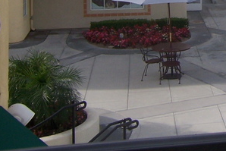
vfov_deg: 12.2
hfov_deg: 17.5
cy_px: -94
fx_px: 666
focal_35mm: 106
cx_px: 328
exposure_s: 1/750
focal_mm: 5.5
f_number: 3.4
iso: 80
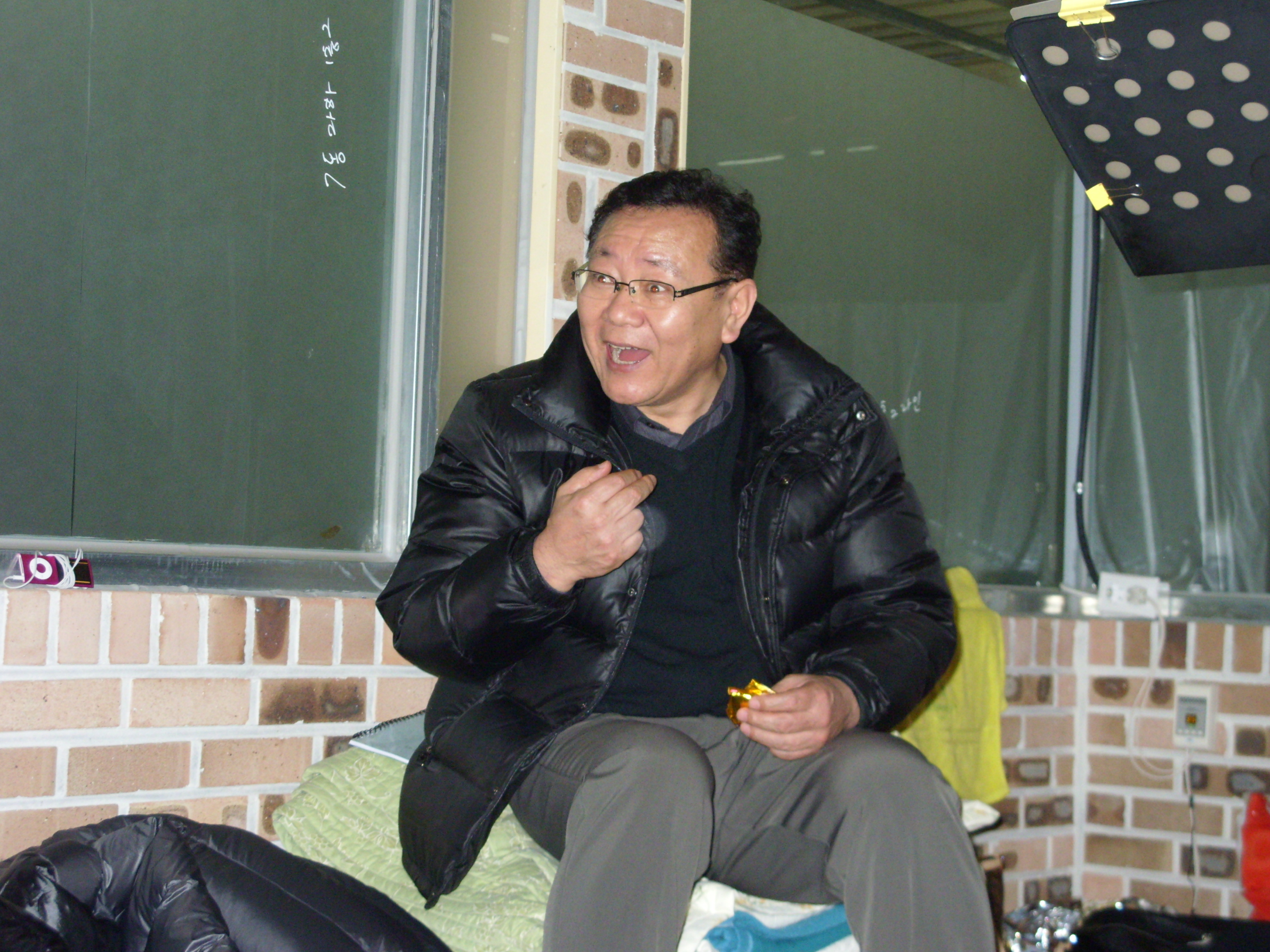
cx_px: 641
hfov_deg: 22.8
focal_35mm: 86
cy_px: 479
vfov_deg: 17.2
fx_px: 3155
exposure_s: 1/148
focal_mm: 13.8
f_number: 3.3
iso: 400
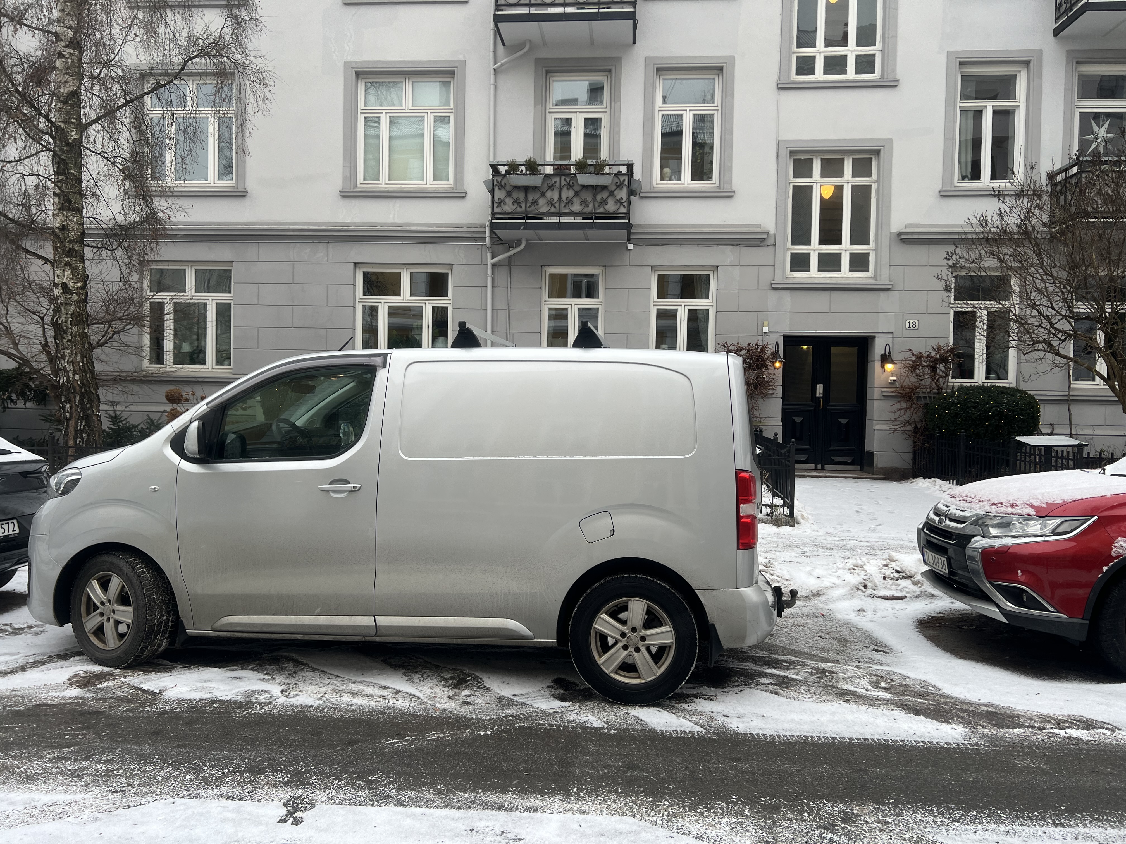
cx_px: 563
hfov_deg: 67.3
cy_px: 422
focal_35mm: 26
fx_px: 846
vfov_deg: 53.1
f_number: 1.5
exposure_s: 1/133
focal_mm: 5.7
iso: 32
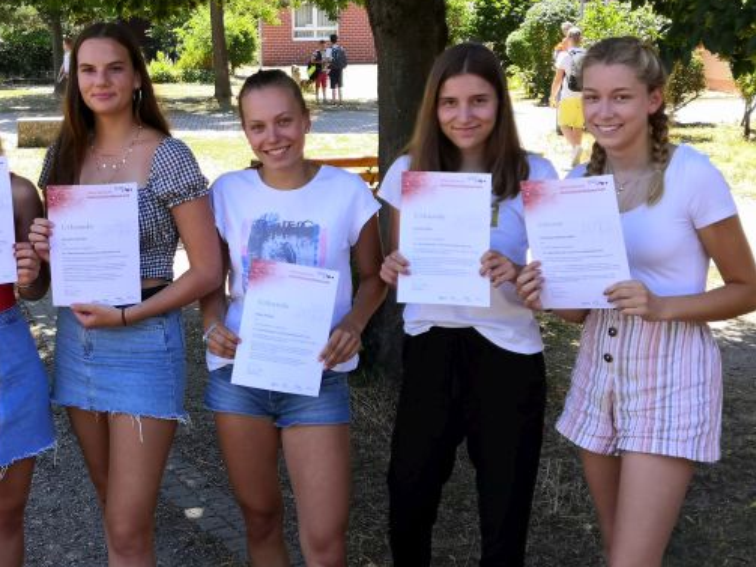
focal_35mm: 56
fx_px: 1223
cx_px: 301
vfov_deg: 26.1
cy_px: 266
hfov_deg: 34.2
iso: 50
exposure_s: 1/263
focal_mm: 3.95
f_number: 1.8
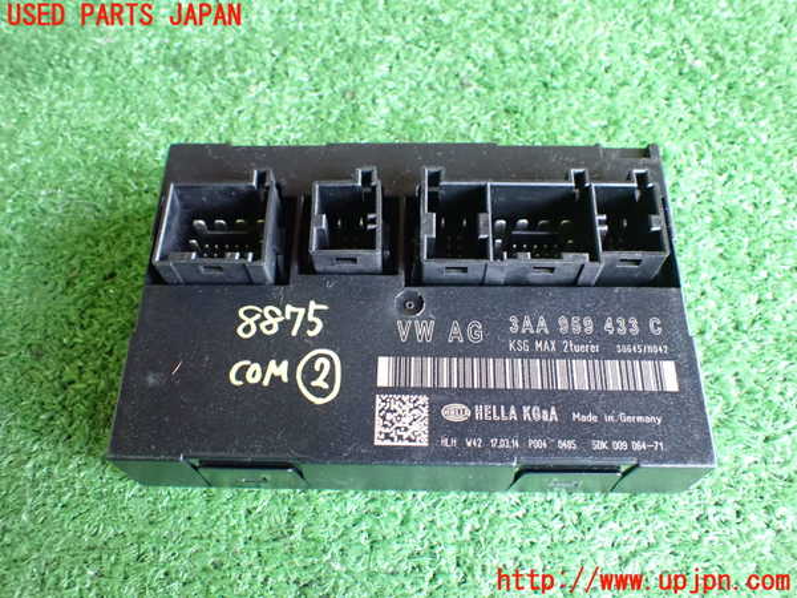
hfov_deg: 60.0
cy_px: 299
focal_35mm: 30
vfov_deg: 46.8
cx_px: 398
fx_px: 691
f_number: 2.3
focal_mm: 5.4
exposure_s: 1/30
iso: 1250
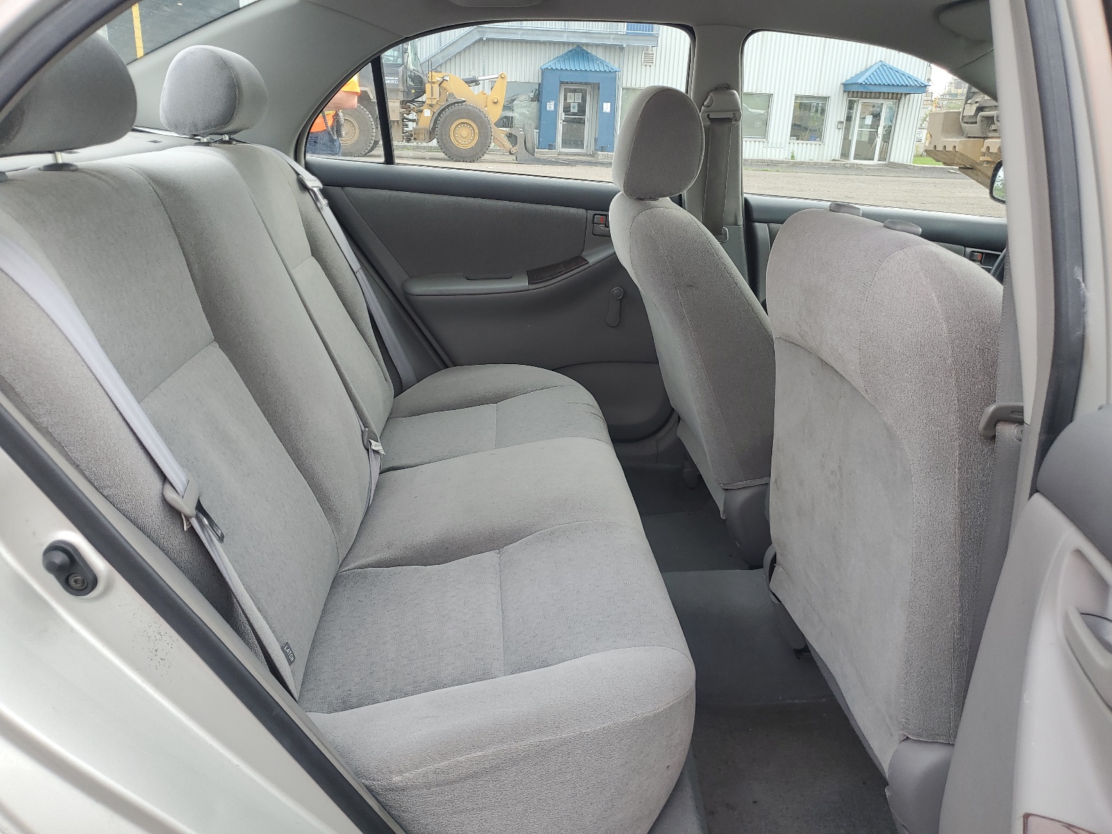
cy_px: 417
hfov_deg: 67.3
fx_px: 835
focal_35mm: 26
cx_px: 556
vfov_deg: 53.1
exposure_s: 1/345
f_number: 1.5
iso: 50
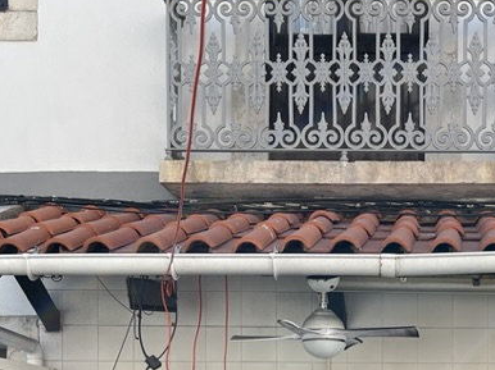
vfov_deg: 20.1
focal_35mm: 69
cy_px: 434
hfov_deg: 27.5
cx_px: 407
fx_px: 986
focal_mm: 5.7
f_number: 1.5
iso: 50
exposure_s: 1/1597
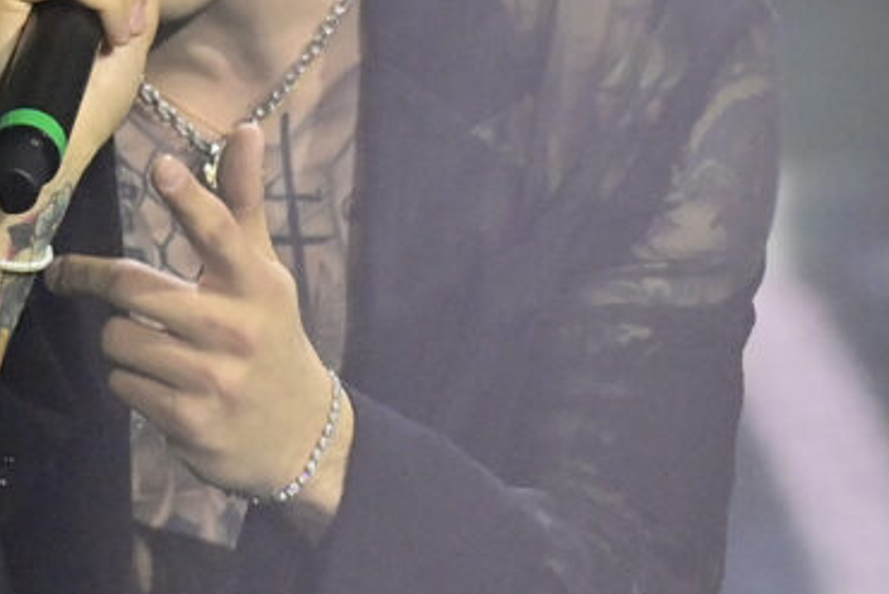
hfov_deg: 2.5
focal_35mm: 830
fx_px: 20503
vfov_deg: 1.7
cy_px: 123
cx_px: 149
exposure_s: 1/640
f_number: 2.8
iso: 4000
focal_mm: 300
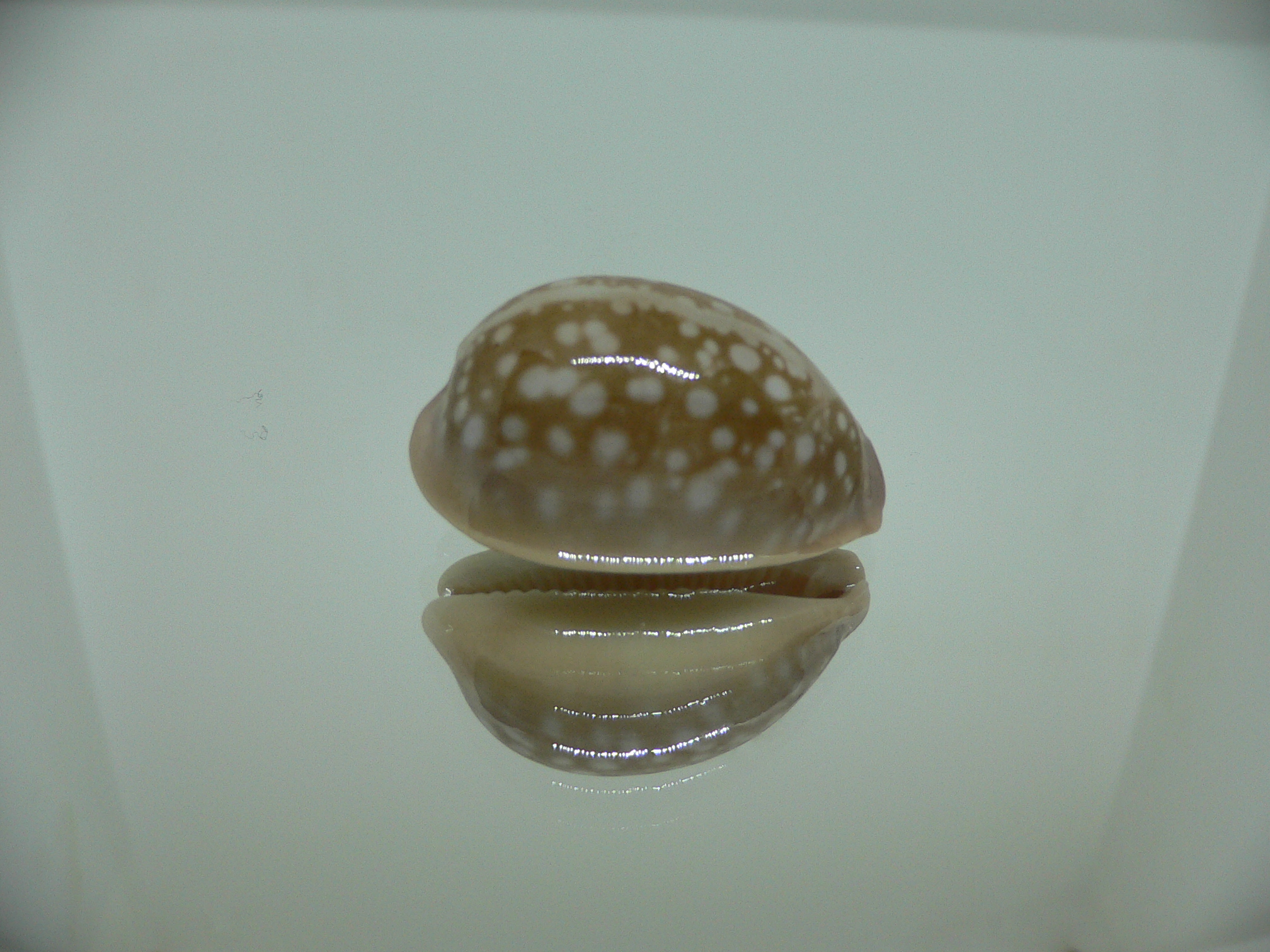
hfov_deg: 52.6
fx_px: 1284
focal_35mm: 35
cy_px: 476
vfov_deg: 40.7
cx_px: 635
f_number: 2.8
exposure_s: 1/60
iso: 100
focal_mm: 4.6
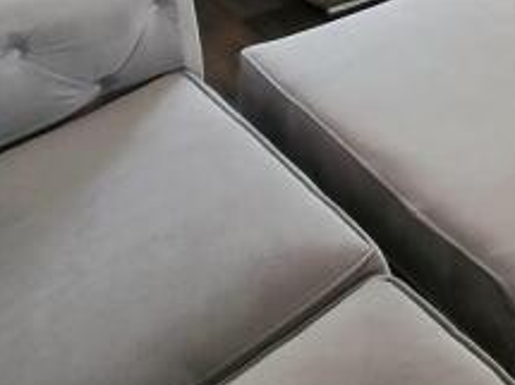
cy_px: -385
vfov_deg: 17.2
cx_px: 723
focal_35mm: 62
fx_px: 922
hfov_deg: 25.4
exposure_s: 1/50
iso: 100
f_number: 2.2
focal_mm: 2.2
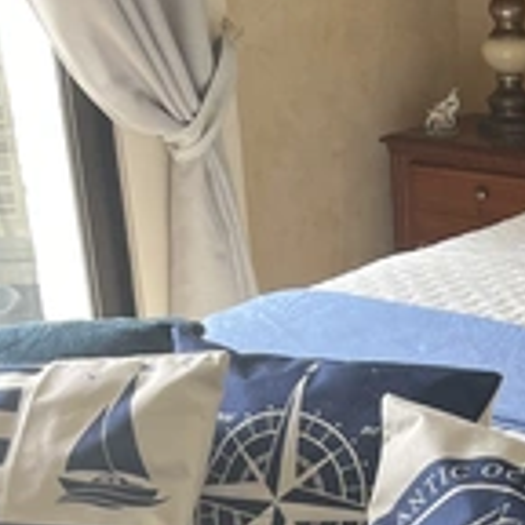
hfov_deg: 22.0
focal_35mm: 70
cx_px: 696
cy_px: 565
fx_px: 1201
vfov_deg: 23.3
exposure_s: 1/122
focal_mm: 5.1
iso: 100
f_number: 1.6
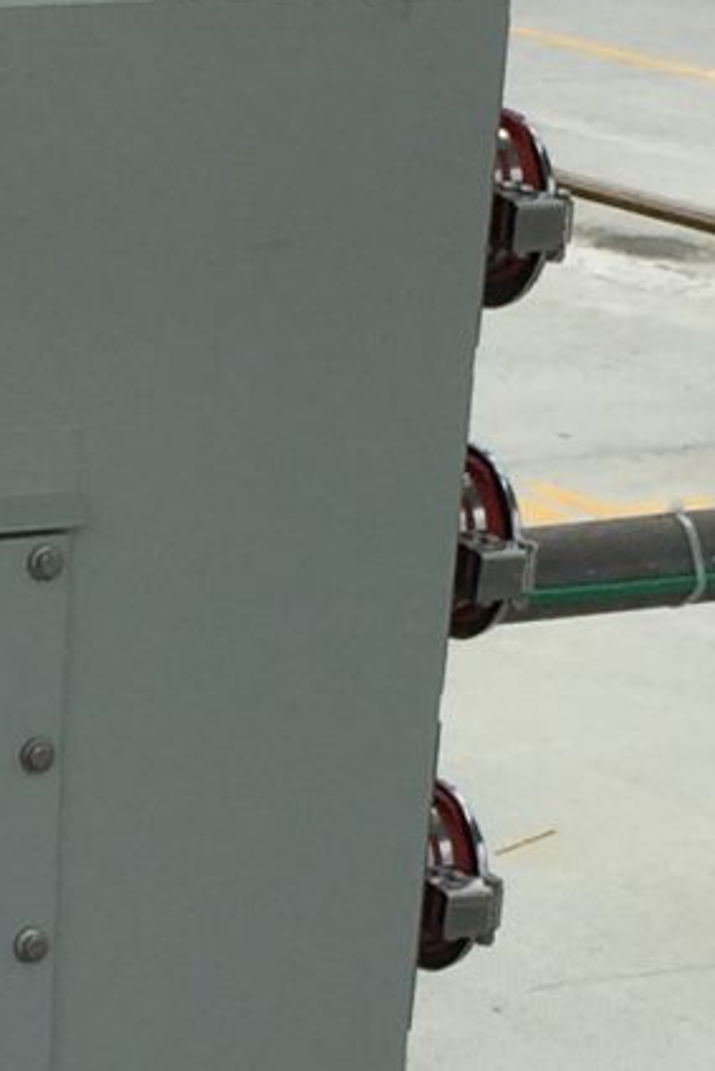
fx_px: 5417
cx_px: -250
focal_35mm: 182
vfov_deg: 11.2
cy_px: 917
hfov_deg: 7.5
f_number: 2.2
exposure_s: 1/1464
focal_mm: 4.15
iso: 32
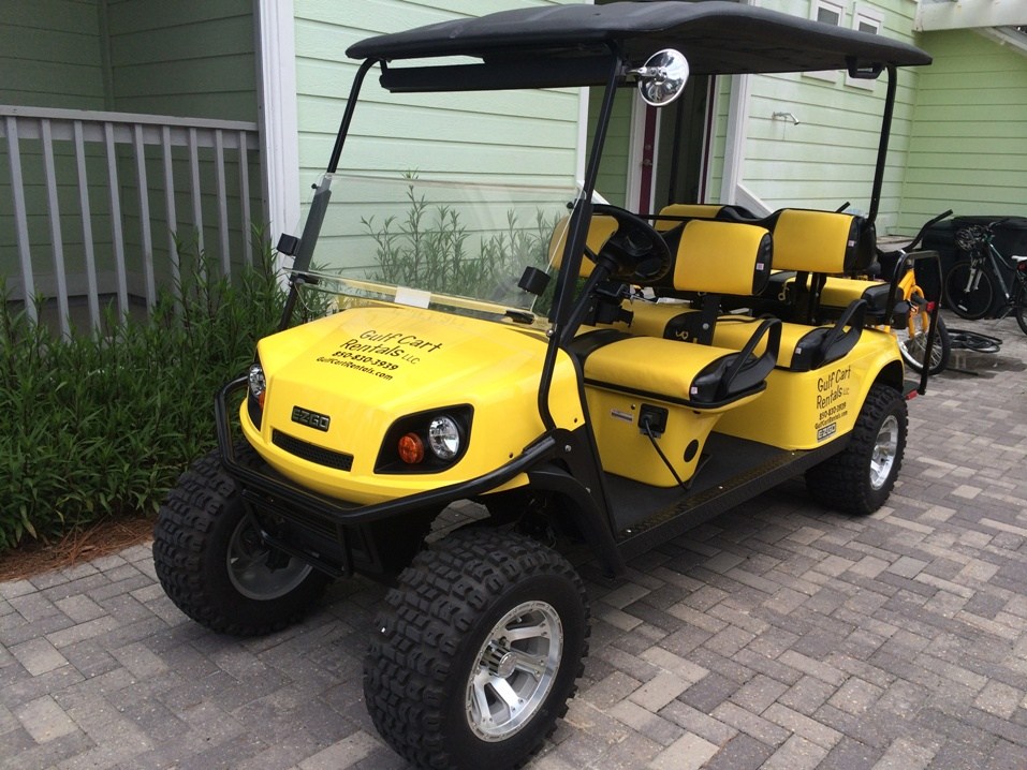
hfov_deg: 60.0
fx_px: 890
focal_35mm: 30
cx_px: 514
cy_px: 385
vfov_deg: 46.8
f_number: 2.2
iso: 32
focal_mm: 4.12
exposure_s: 1/774
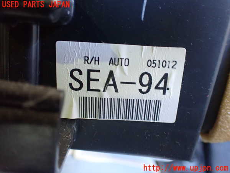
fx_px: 199
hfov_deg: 60.0
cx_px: 115
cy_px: 86
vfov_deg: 46.8
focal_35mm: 30
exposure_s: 1/40
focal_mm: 5.4
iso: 800
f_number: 2.3
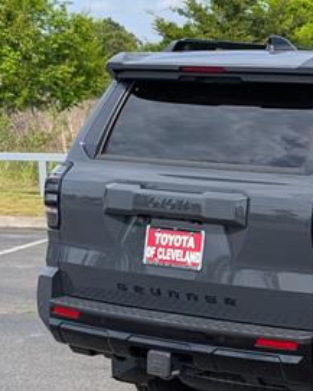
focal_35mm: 113
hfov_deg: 13.2
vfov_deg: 17.0
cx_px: 414
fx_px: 1308
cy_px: 265
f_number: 1.68
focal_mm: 6.9
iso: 22
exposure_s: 1/1000
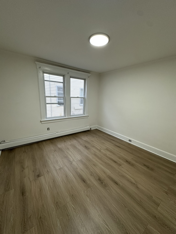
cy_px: 117
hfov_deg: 85.7
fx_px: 95
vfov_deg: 102.1
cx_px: 88
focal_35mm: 14
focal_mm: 2.22
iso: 250
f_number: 2.2
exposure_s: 1/120
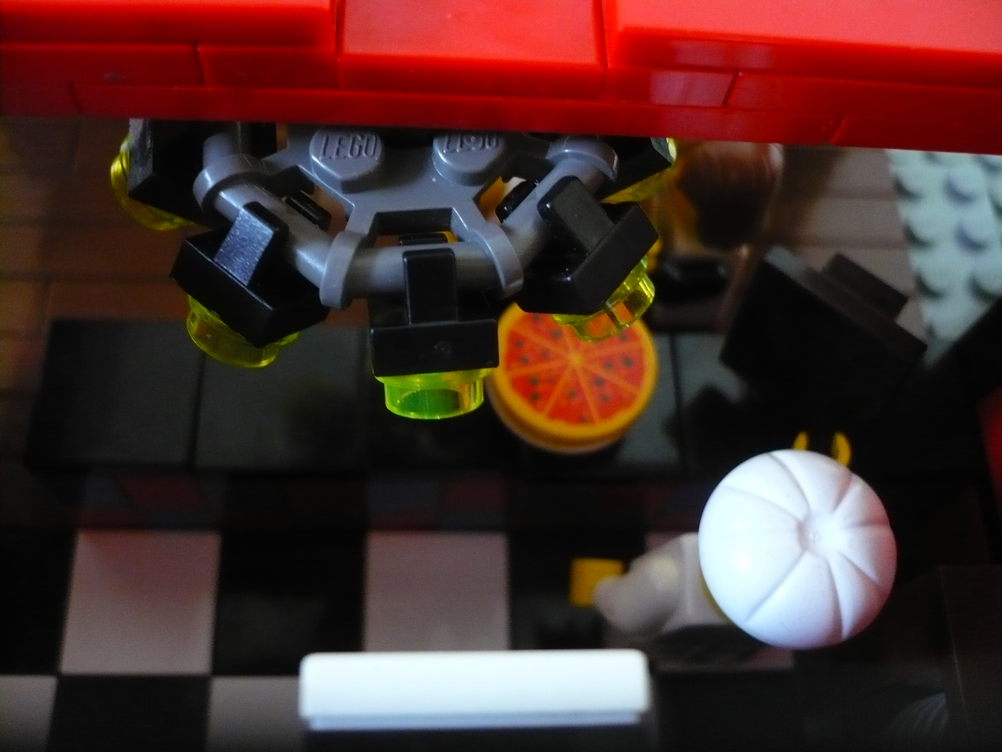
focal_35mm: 35
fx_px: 1013
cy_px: 376
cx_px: 501
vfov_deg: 40.7
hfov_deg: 52.6
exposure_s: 1/5
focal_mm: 5.8
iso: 400
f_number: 2.8
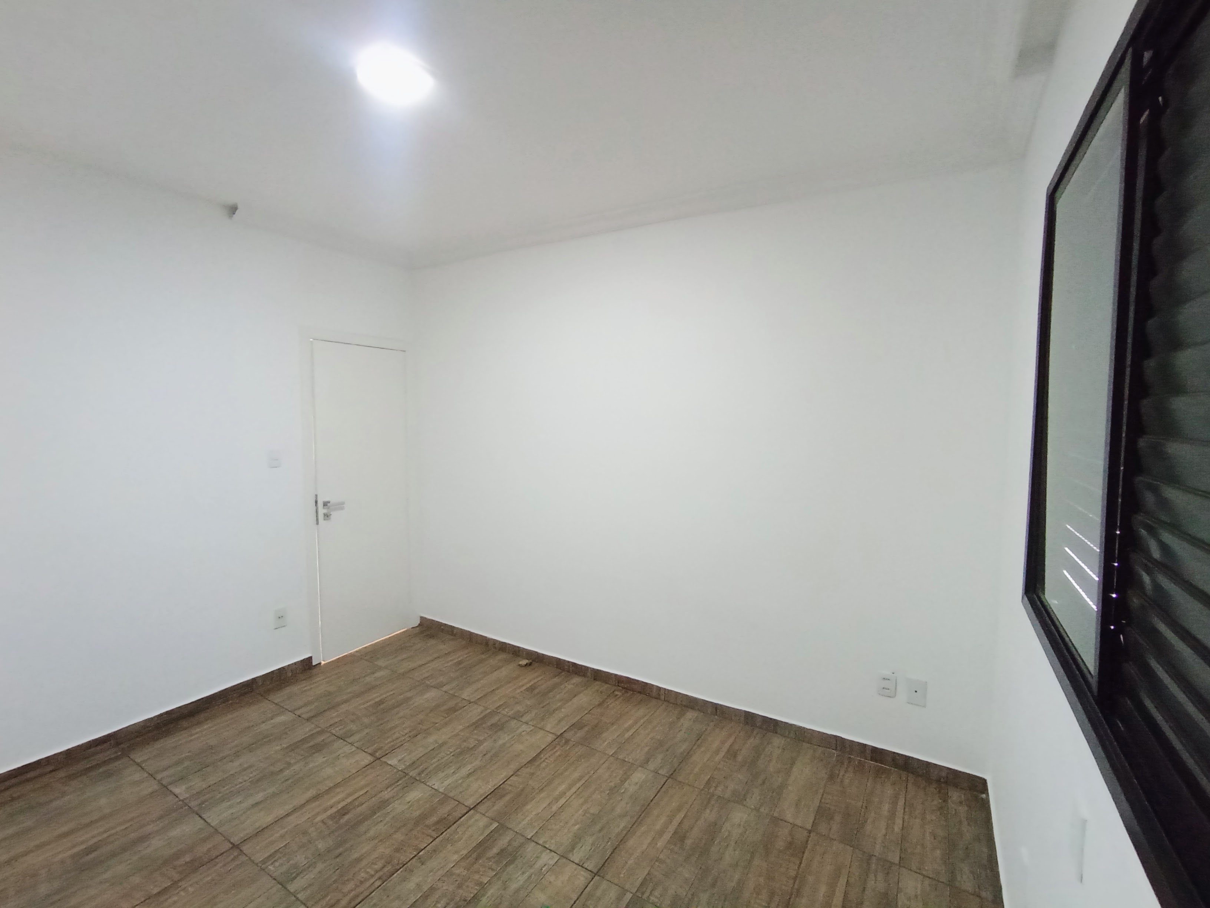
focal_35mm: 16
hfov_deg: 94.5
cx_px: 605
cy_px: 454
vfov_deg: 78.1
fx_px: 559
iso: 472
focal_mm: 1.65
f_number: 2.2
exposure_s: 1/30
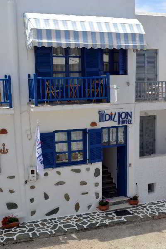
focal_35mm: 45
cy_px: 124
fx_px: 311
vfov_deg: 43.6
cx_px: 83
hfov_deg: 29.9
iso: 1600
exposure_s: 1/800
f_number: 14
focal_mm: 30
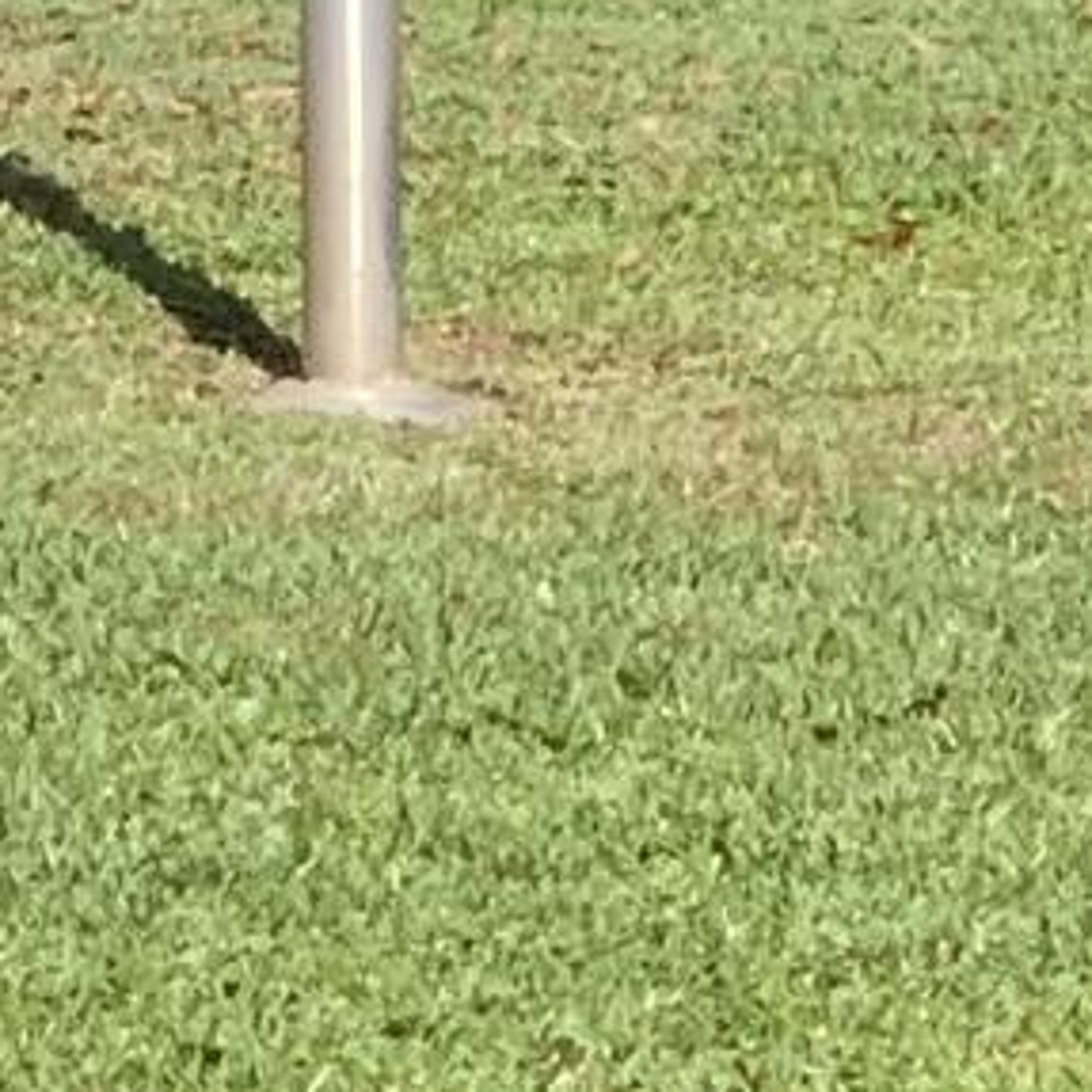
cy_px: -2245
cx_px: -700
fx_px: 17167
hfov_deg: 3.6
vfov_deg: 3.5
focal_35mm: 481
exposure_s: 1/695
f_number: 2.4
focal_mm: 6
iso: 16
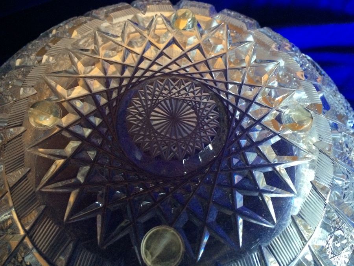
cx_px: 177
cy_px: 133
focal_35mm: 30
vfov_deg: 46.8
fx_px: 307
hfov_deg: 60.0
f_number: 2.2
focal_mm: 4.12
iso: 400
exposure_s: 1/15
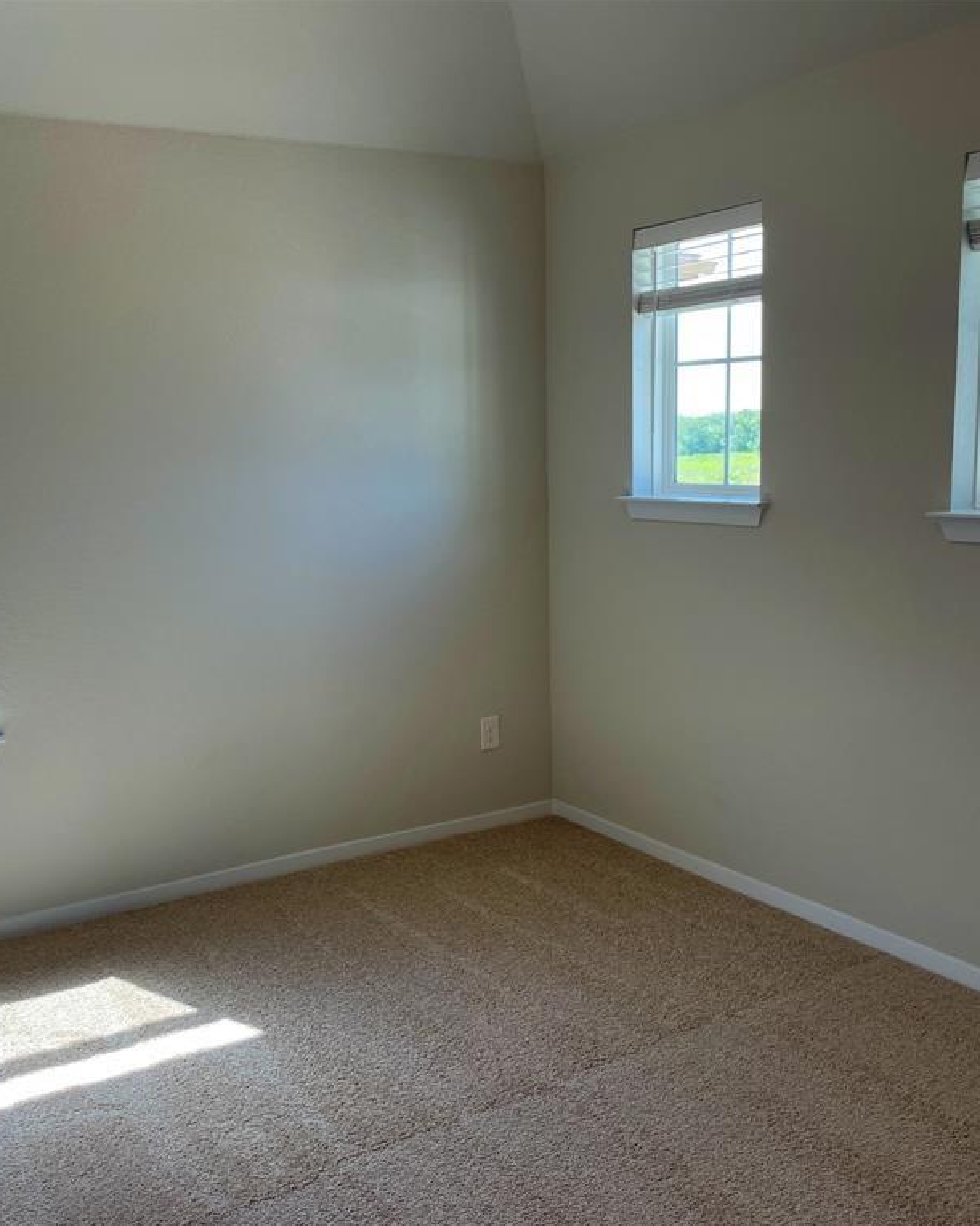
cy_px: 615
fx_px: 1233
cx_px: 415
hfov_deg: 43.2
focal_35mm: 34
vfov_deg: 52.8
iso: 32
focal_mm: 4.2
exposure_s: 1/128
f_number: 1.6
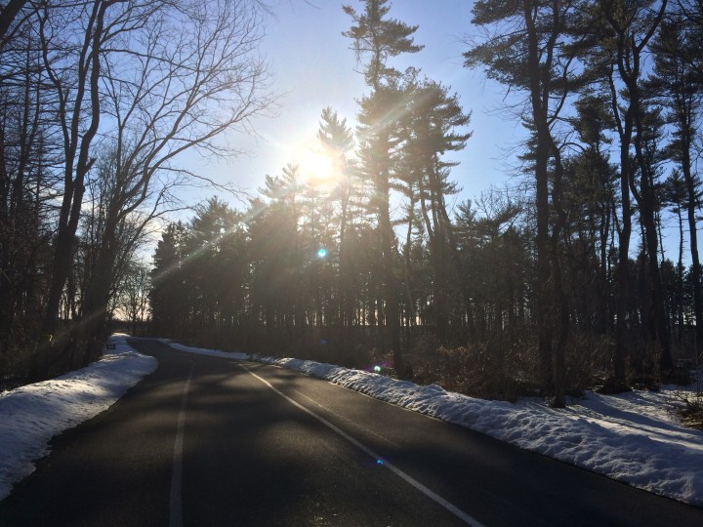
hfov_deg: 61.7
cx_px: 352
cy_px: 264
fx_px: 589
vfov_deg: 48.2
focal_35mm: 29
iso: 32
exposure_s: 1/3425
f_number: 2.2
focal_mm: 4.15
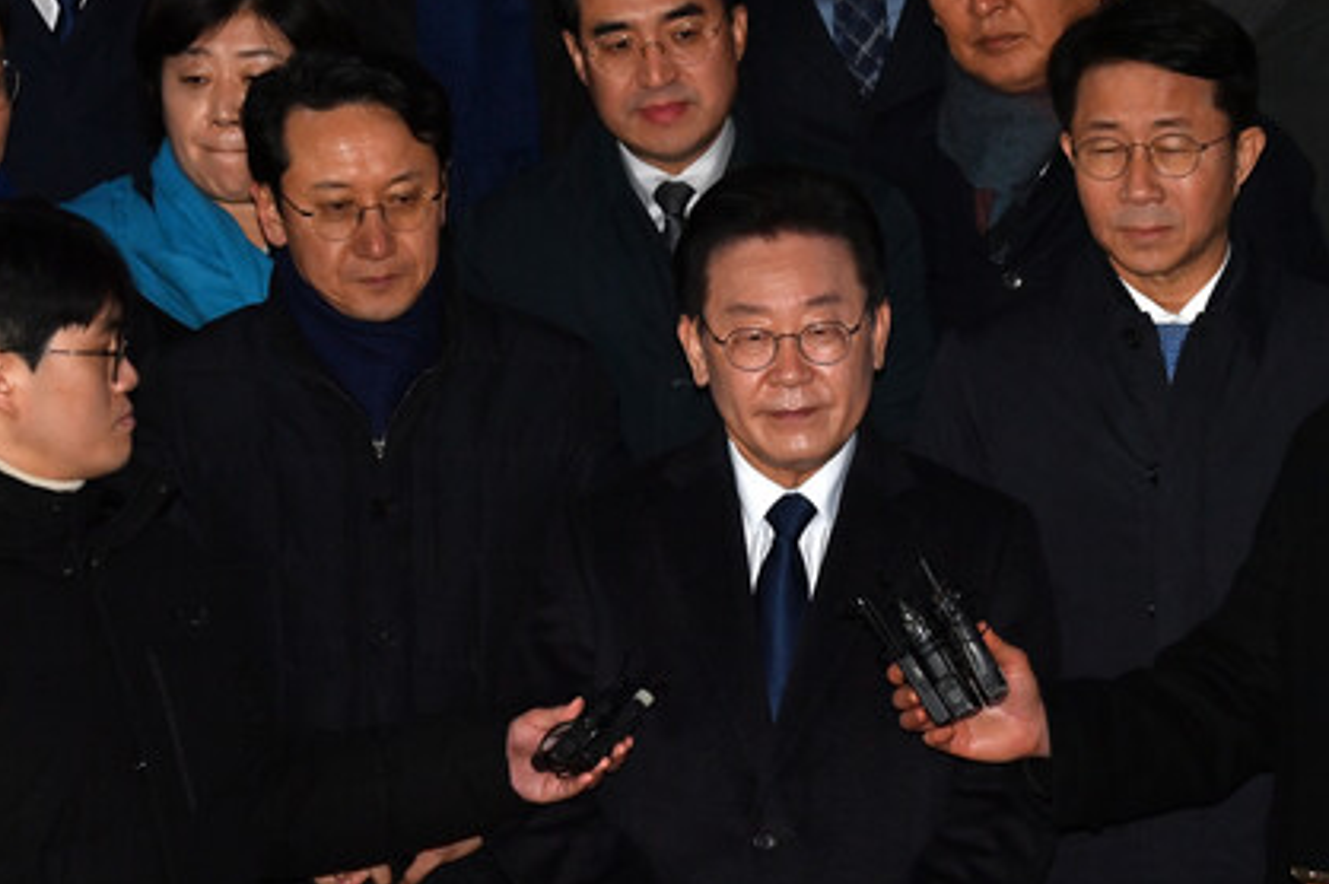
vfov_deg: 5.8
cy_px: 442
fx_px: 8742
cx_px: 811
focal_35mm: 237
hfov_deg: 8.7
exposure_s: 1/250
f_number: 8
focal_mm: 165
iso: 1250
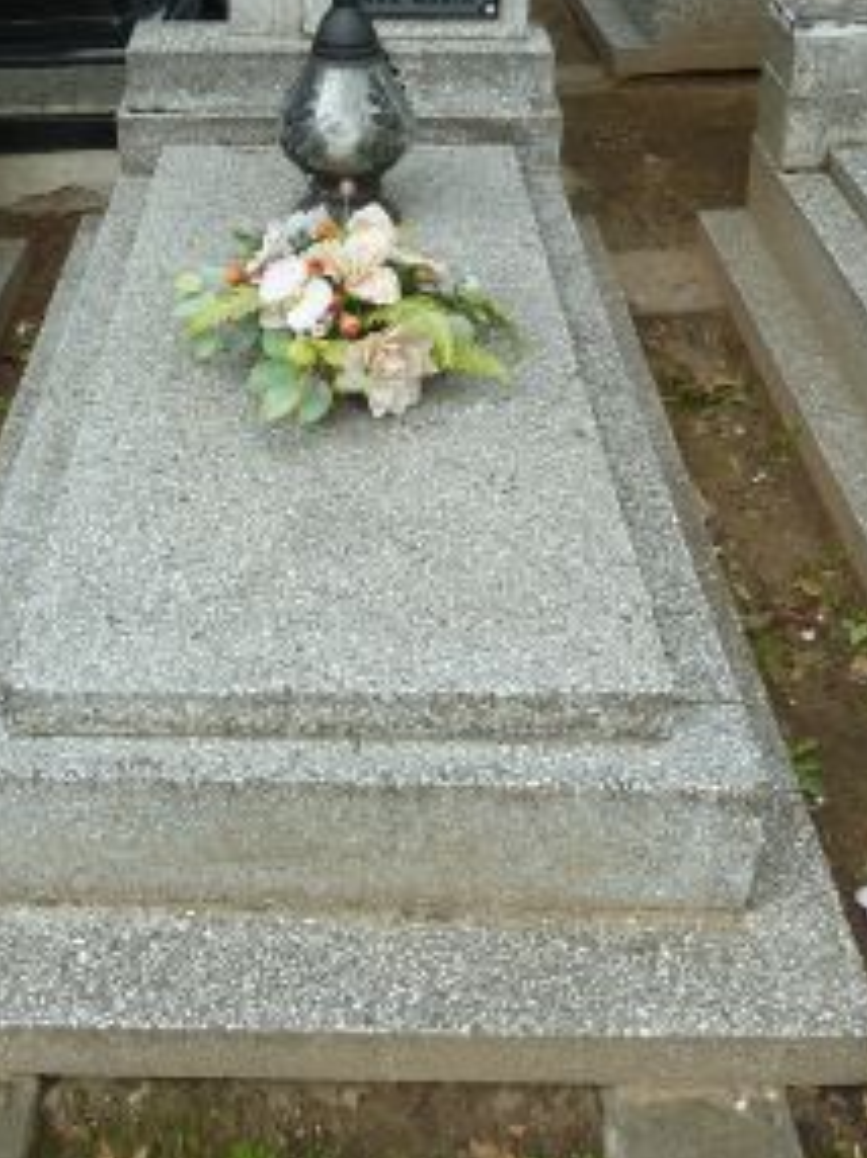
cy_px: 348
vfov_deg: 43.9
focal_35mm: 42
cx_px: 320
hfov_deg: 34.1
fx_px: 1405
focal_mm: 4.1
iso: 80
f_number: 4
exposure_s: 1/125
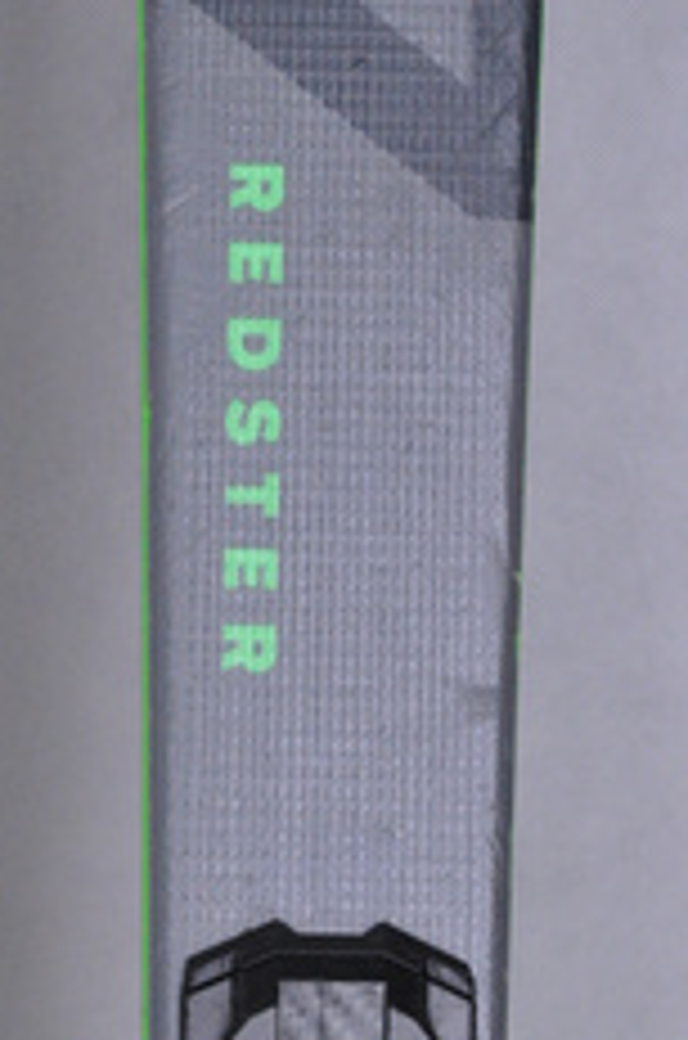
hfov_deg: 4.5
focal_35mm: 307
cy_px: 644
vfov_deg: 6.7
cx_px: 29
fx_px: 8839
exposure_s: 1/125
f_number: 8
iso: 3200
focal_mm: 105
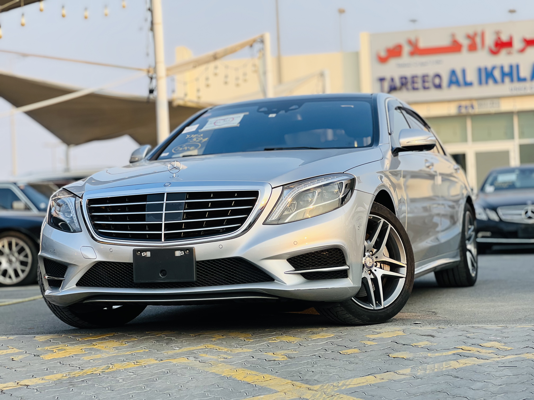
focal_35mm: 77
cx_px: 267
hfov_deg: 25.3
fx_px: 1188
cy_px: 200
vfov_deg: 19.1
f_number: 2.8
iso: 25
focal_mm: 9
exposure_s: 1/196
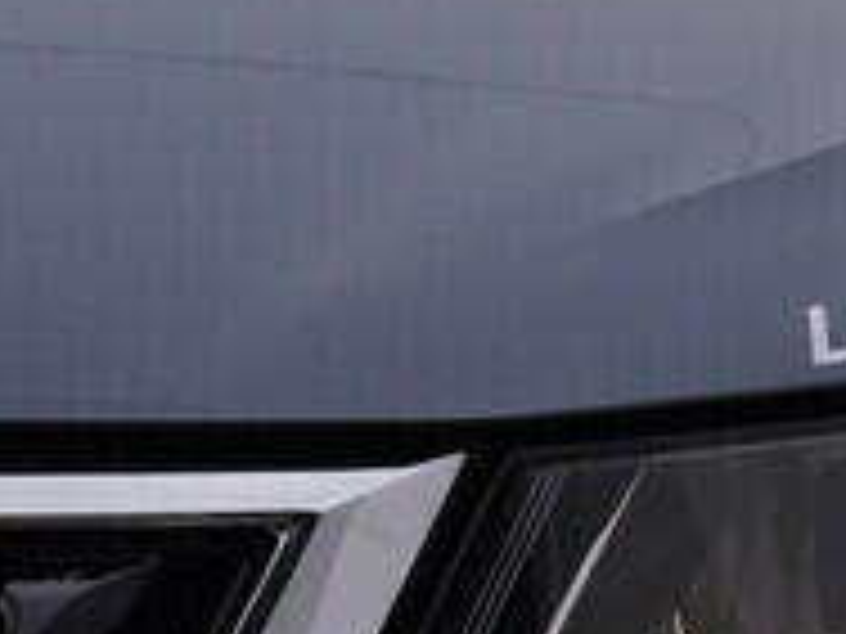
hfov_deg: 9.6
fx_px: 4619
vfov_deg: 7.7
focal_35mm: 189
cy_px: 933
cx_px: 1858
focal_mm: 24
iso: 125
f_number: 5
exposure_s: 1/125
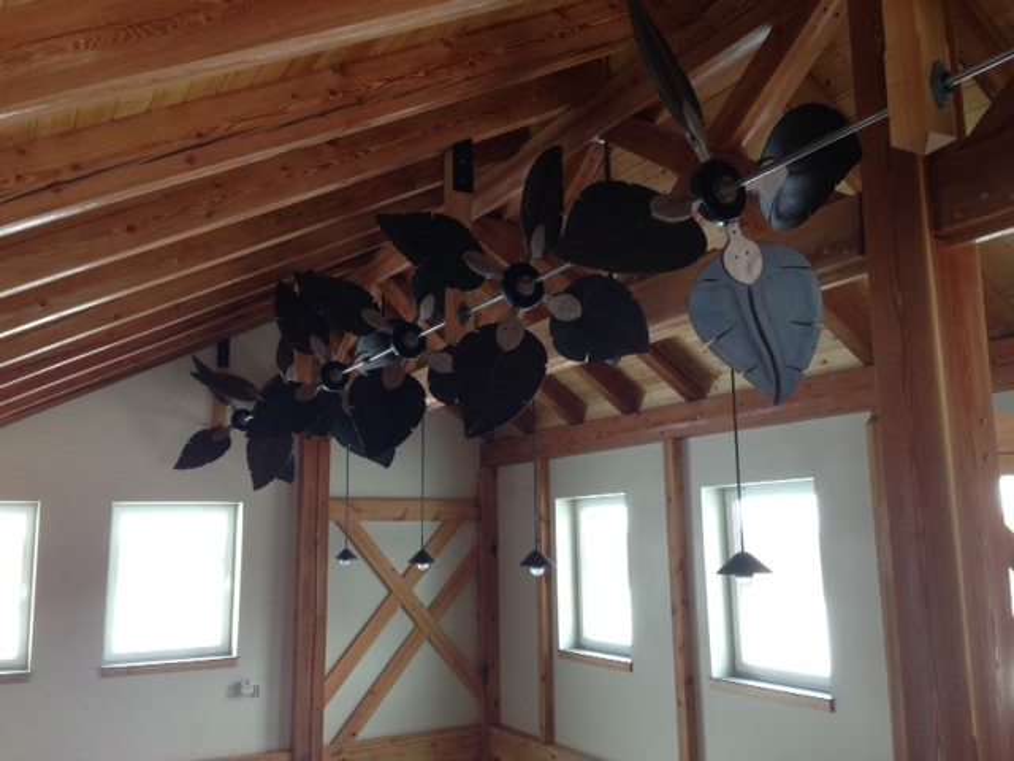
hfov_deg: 55.4
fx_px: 967
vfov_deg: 42.9
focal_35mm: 33
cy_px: 380
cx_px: 507
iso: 64
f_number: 2.4
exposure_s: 1/60
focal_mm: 4.12
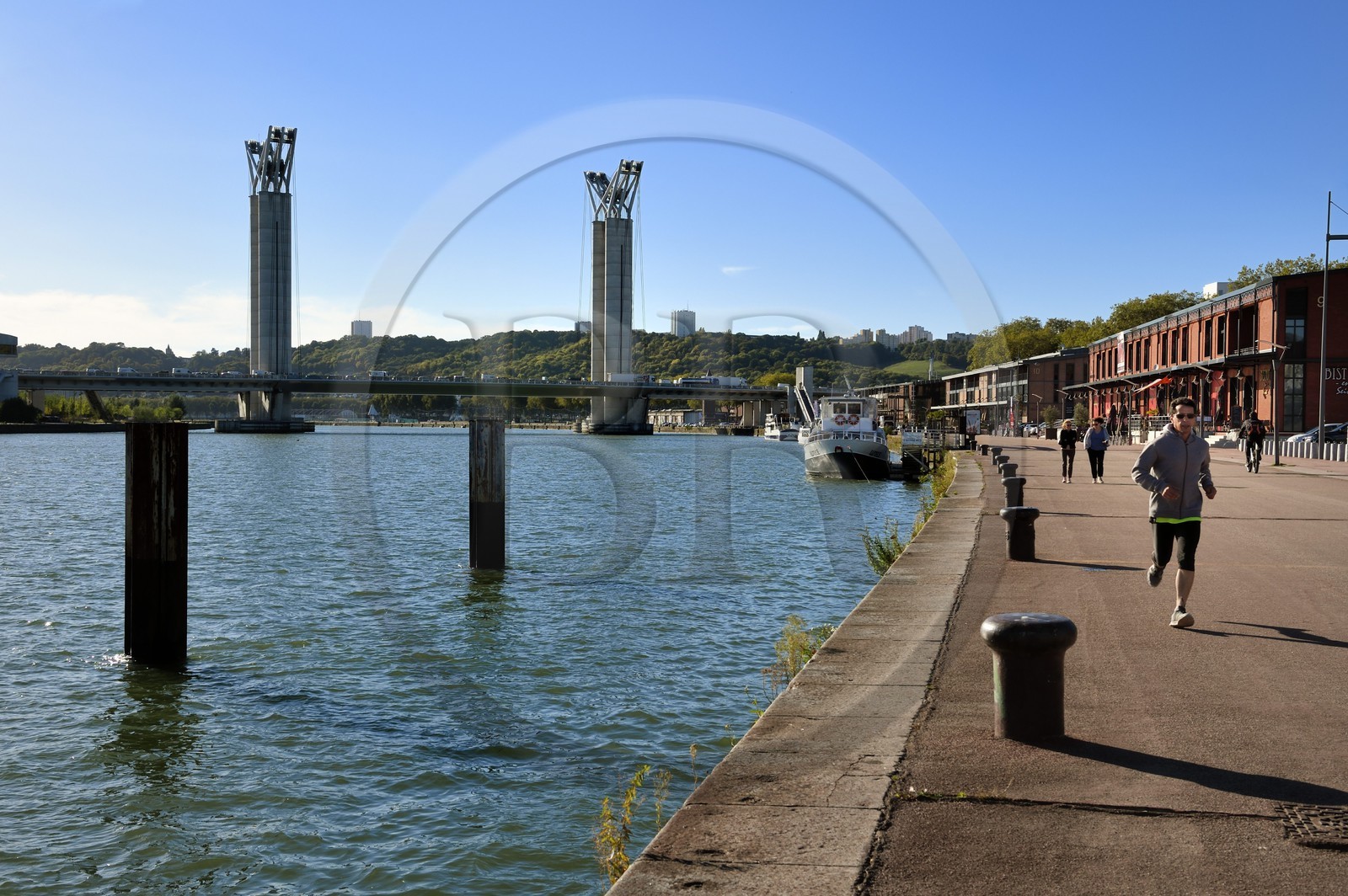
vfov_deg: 29.2
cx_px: 674
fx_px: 1721
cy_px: 448
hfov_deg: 42.8
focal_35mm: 46
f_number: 10
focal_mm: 46
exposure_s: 1/500
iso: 200
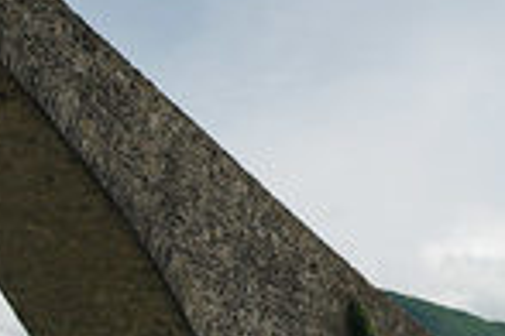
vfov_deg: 13.3
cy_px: 285
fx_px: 1431
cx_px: 453
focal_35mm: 102
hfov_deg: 19.6
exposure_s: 1/250
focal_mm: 16.7
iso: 320
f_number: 9
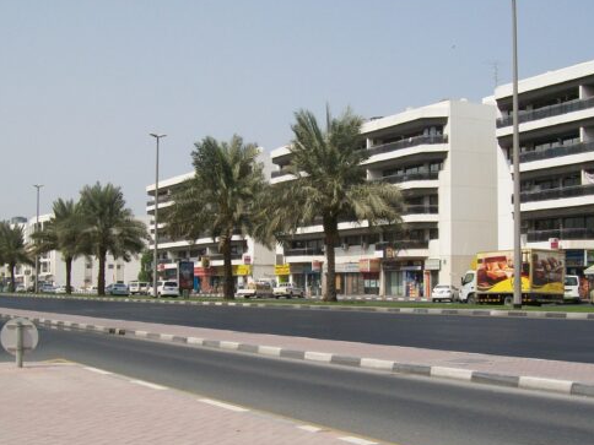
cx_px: 312
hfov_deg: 35.5
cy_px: 282
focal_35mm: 54
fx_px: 927
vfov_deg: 26.9
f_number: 4.9
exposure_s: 1/640
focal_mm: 6.1
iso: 64
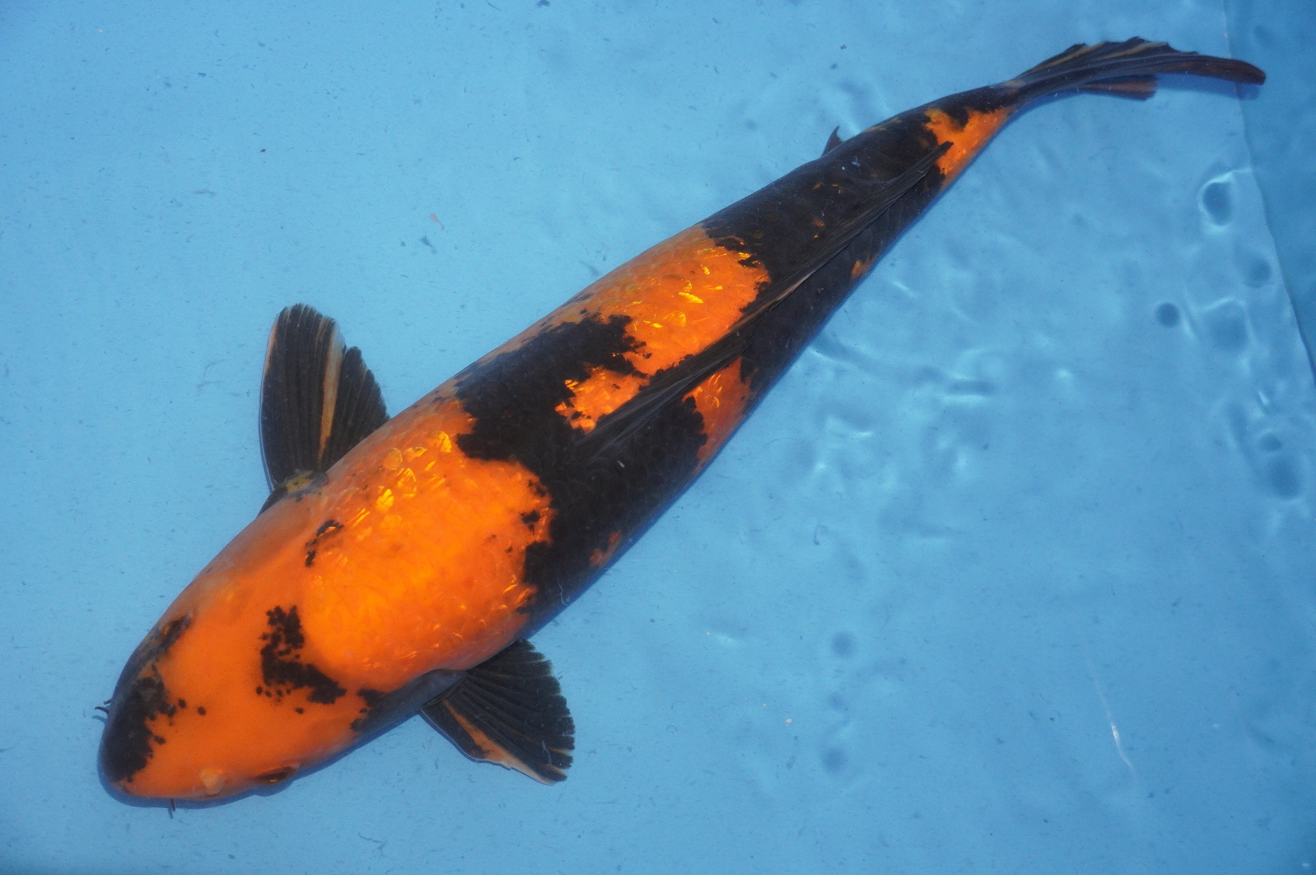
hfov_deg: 35.1
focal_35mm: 57
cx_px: 658
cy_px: 438
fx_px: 2082
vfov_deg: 23.7
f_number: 4.5
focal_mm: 38
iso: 1600
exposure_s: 1/160
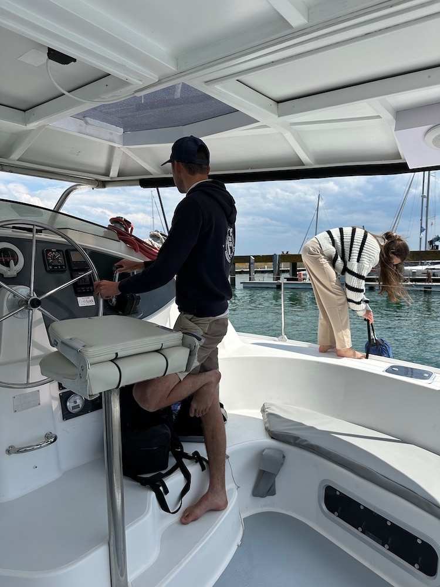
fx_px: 407
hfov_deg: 56.8
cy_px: 294
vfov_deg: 71.6
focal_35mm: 24
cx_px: 220
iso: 80
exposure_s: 1/6211
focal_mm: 6.86
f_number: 1.78
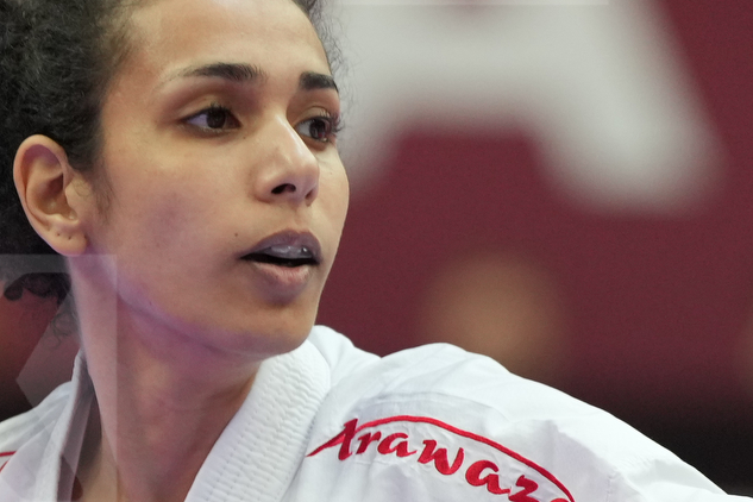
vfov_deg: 1.7
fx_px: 16523
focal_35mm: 790
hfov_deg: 2.6
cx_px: 473
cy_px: 388
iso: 2000
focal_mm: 200
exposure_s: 1/1000
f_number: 2.8
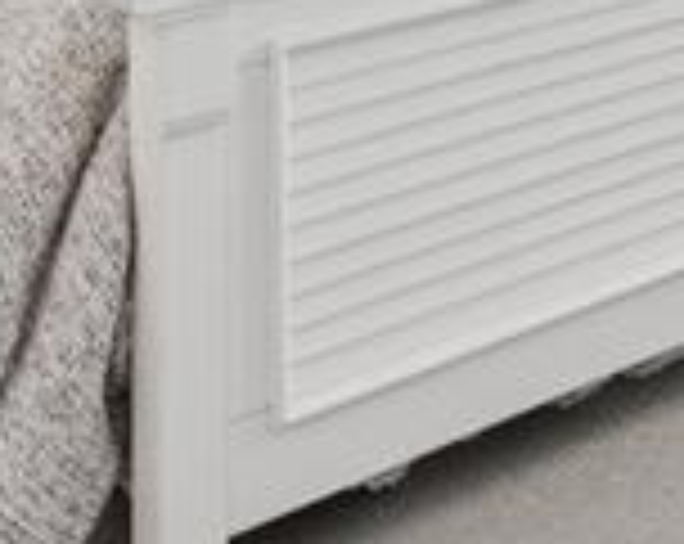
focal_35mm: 95
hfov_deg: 19.0
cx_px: 842
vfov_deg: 13.8
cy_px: -540
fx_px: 1919
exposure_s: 1/10
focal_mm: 15
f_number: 11
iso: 100
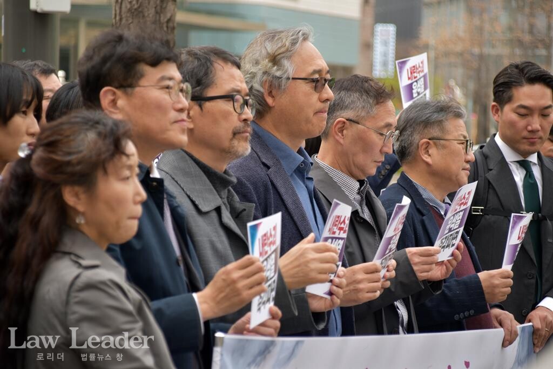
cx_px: 276
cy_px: 184
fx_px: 2811
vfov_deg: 7.5
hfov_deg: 11.2
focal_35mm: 183
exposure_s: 1/160
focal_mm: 122
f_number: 6.3
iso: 250
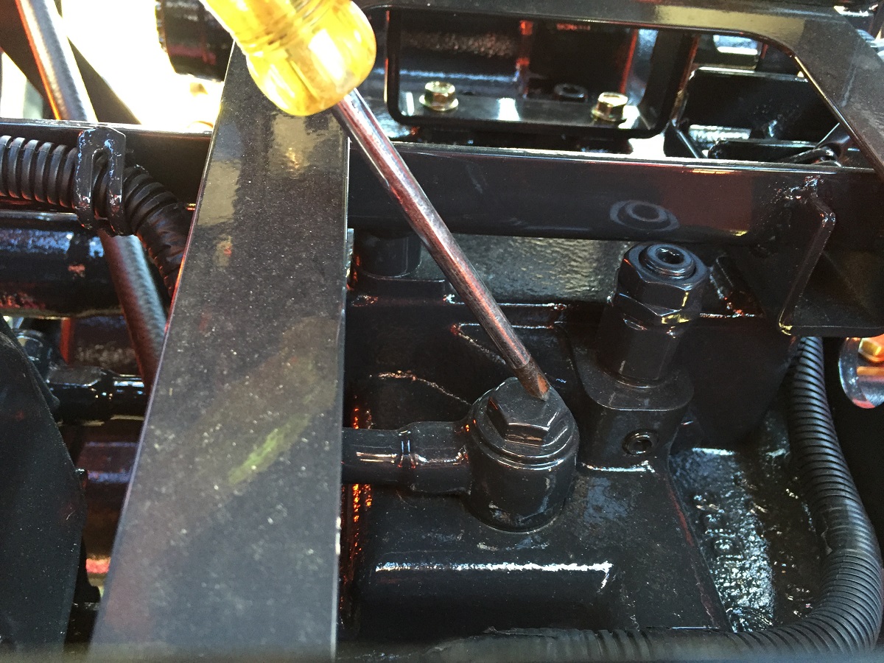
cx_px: 442
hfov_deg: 61.7
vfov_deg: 48.2
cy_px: 332
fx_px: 741
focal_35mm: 29
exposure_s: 1/30
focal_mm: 4.15
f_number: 2.2
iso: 160
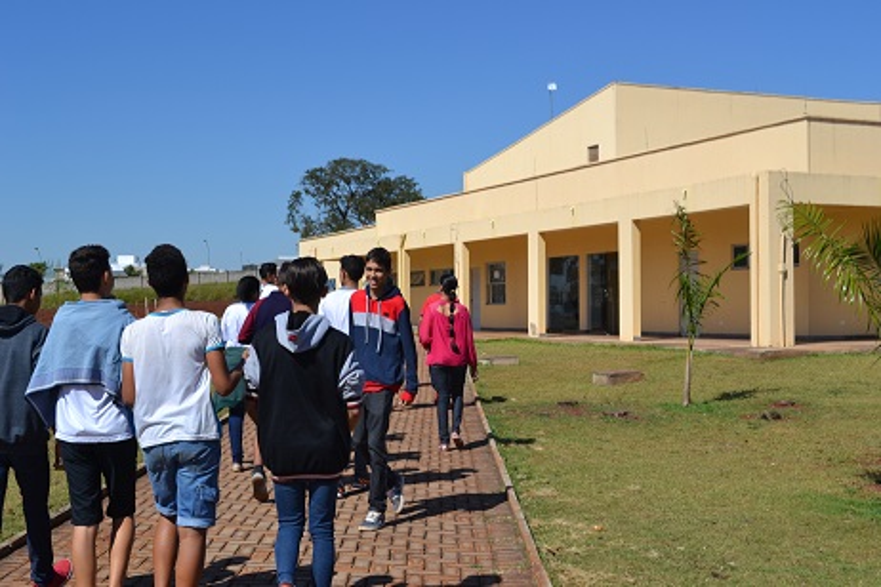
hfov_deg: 41.1
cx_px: 440
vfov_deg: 28.1
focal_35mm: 48
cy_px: 294
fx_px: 1175
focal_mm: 32
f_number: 9
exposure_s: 1/320
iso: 100
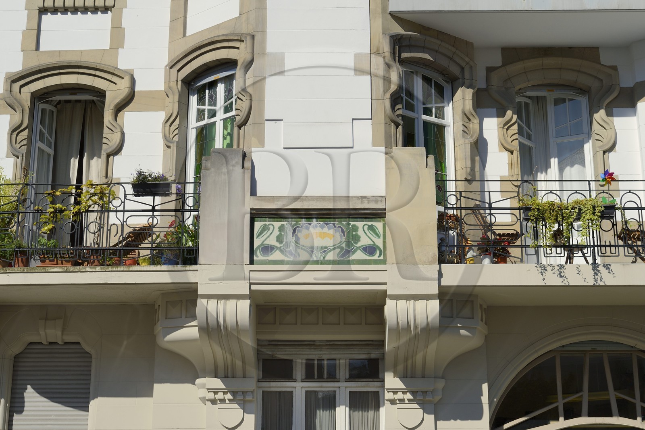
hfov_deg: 35.6
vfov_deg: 24.2
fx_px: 1003
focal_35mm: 56
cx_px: 322
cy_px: 215
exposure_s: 1/250
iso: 200
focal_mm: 56
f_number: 14
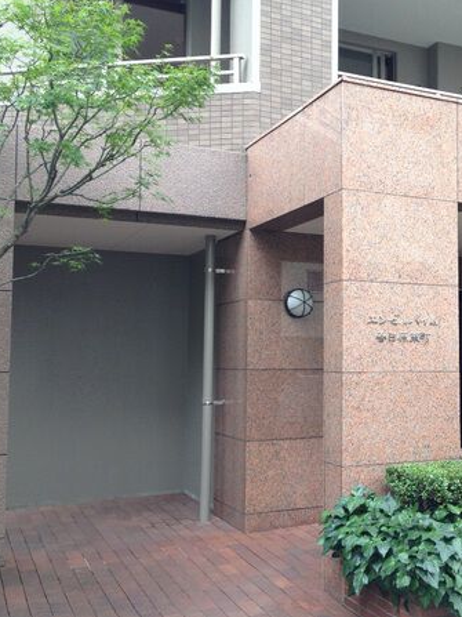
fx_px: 837
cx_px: 363
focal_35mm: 47
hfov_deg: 30.2
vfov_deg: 40.4
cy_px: 308
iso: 64
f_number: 2.4
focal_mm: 4.28
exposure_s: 1/120
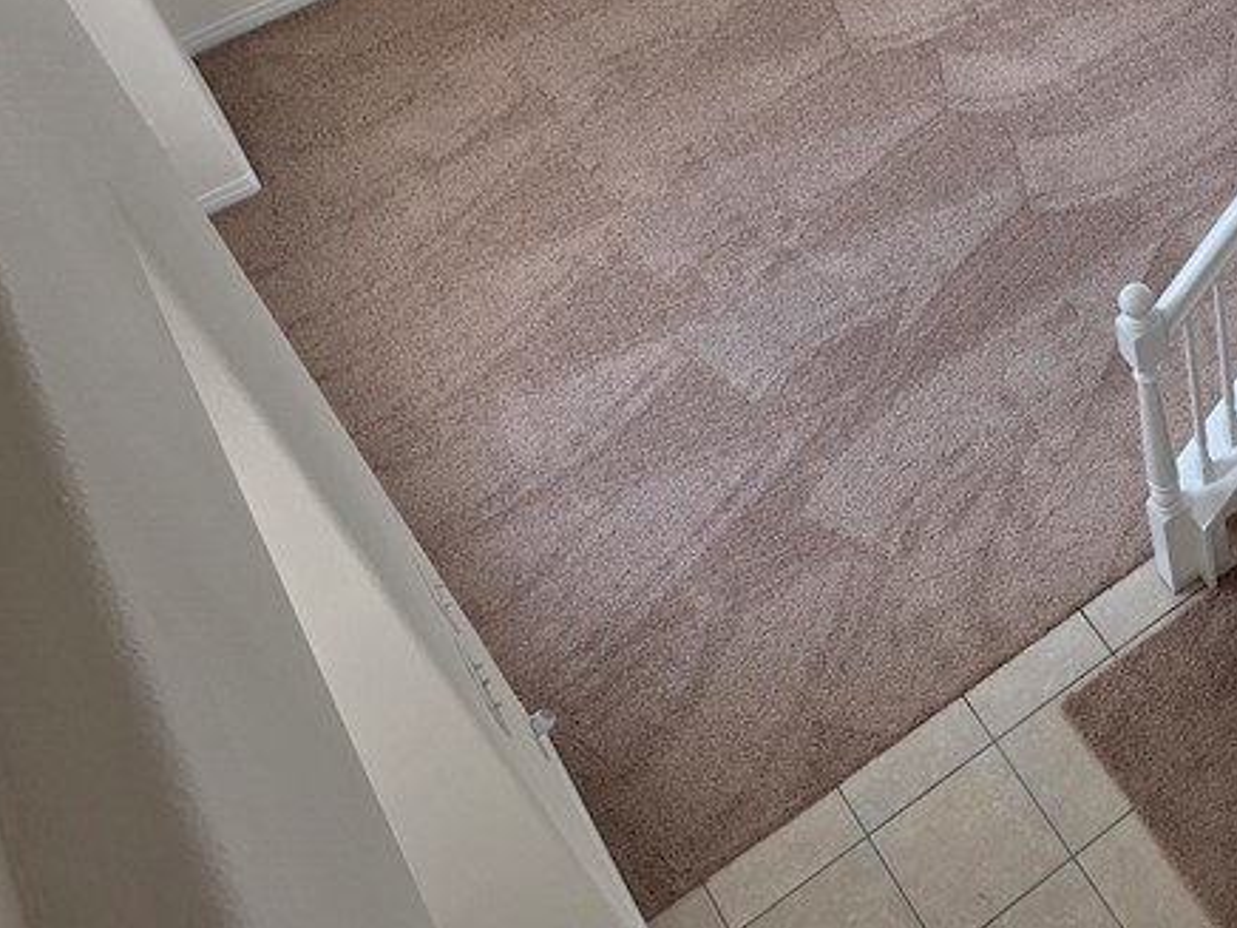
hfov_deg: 32.2
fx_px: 1930
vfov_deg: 25.3
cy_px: -68
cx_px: 1291
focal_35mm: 54
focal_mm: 6.3
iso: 80
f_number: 1.7
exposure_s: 1/120
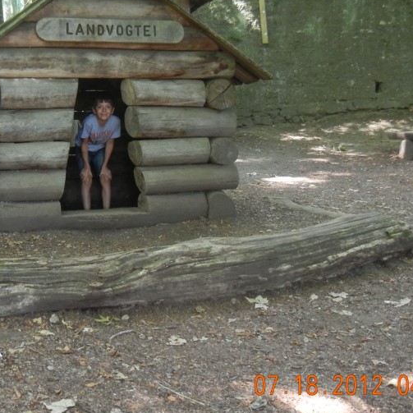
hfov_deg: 31.0
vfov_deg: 31.4
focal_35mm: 54
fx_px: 729
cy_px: 135
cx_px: 92
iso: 400
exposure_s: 1/39.1
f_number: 3.5
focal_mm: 5.4
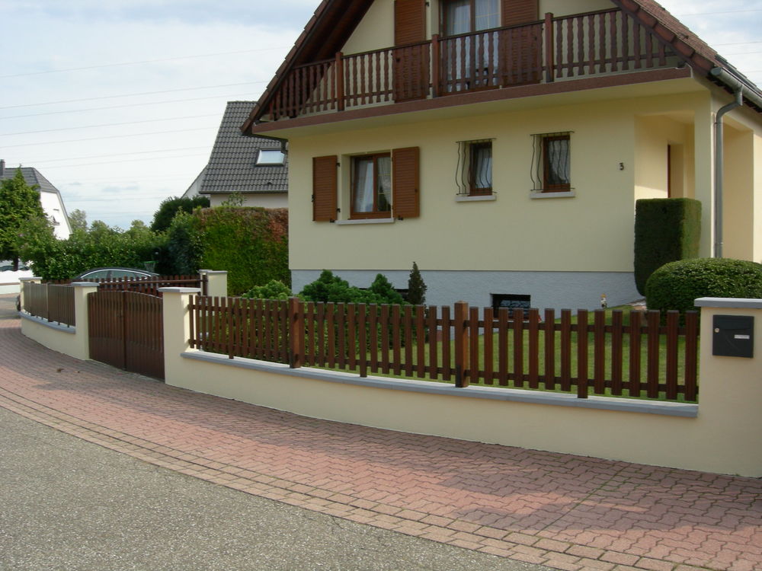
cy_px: 286
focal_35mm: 36
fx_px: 792
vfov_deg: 39.7
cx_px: 381
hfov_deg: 51.4
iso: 64
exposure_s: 1/185
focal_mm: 7.5
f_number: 6
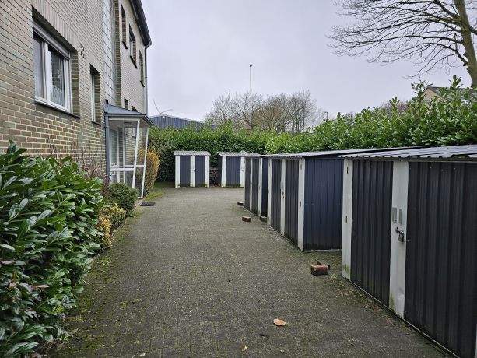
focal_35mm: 23
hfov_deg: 73.9
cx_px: 238
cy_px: 179
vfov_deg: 58.9
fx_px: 317
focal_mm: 6.3
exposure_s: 1/100
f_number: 1.7
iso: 16
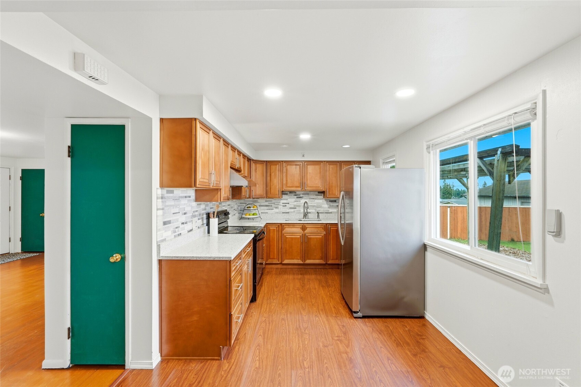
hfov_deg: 95.0
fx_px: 266
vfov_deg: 72.0
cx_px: 290
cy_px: 194
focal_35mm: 16
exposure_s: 1/60
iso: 400
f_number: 9
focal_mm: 16.5
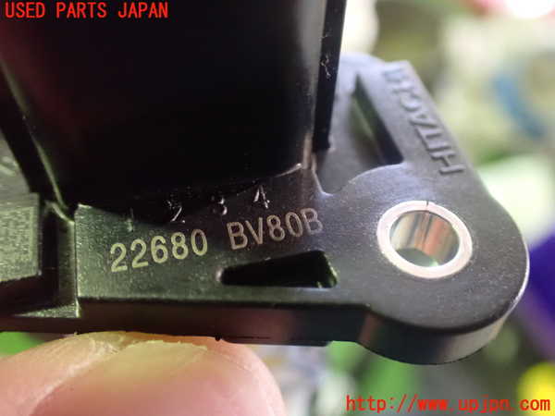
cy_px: 208
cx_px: 278
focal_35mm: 36
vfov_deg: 39.7
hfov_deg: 51.4
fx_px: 577
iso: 1600
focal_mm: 6.37
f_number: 2.5
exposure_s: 1/40
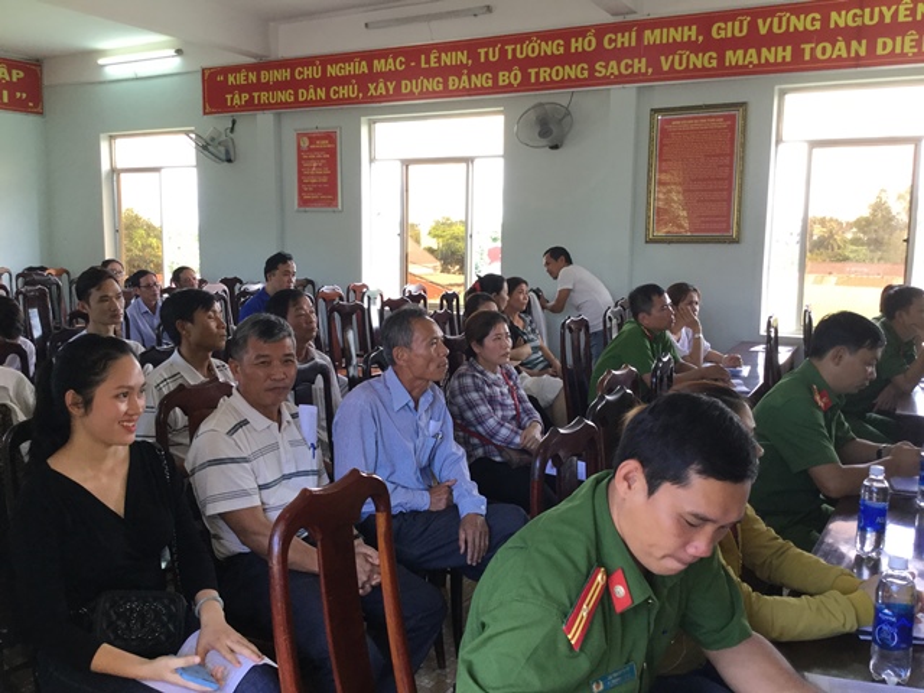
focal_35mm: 31
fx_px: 827
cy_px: 346
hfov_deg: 58.4
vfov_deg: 45.4
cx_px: 462
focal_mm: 3.3
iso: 32
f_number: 2.4
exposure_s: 1/33
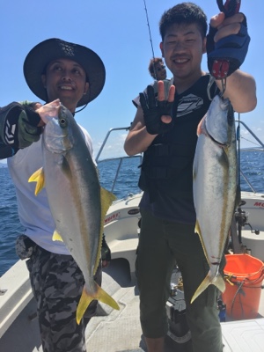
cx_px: 132
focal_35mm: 29
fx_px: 295
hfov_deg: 48.2
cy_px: 176
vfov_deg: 61.7
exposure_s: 1/1282
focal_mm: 4.15
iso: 25
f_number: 2.2
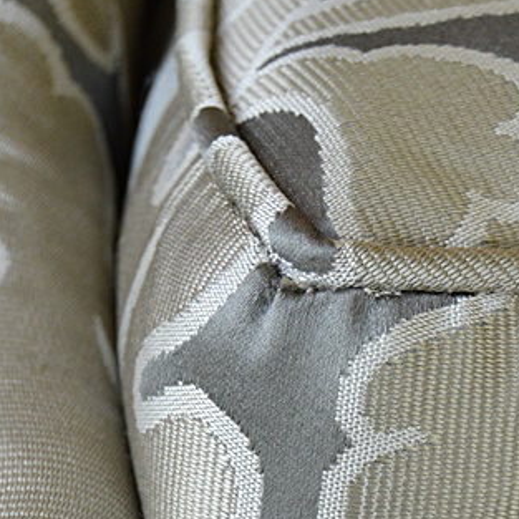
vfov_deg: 10.7
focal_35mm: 163
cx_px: 322
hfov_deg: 10.7
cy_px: 480
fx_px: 2765
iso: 720
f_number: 5
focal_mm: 40
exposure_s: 1/60
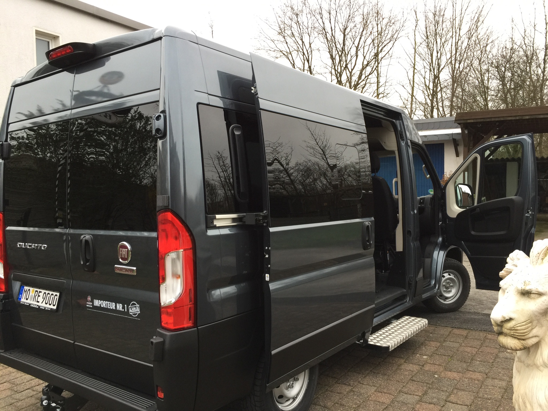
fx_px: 459
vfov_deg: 48.2
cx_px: 274
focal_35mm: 29
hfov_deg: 61.7
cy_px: 206
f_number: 2.2
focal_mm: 4.15
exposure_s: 1/33
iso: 32
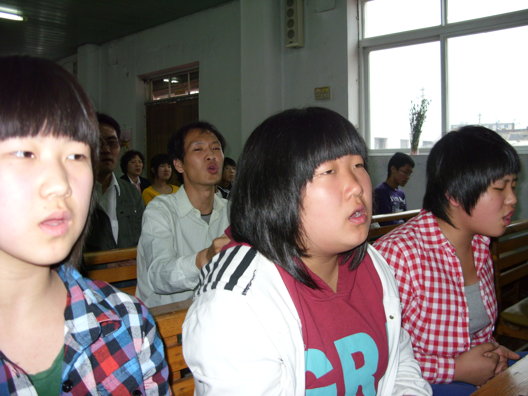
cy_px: 198
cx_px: 264
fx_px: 580
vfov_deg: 37.7
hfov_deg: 49.0
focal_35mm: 38
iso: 200
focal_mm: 6.3
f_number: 2.8
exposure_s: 1/30
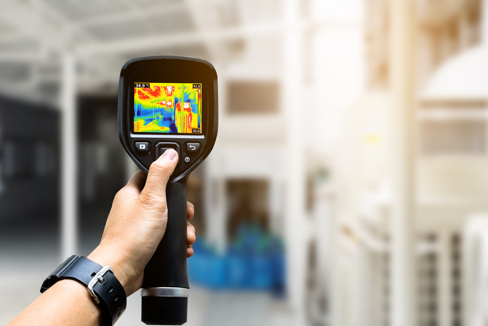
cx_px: 243
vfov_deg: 17.7
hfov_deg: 26.3
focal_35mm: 77
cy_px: 165
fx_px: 1044
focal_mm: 50.5
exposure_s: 1/30
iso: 200
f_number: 8
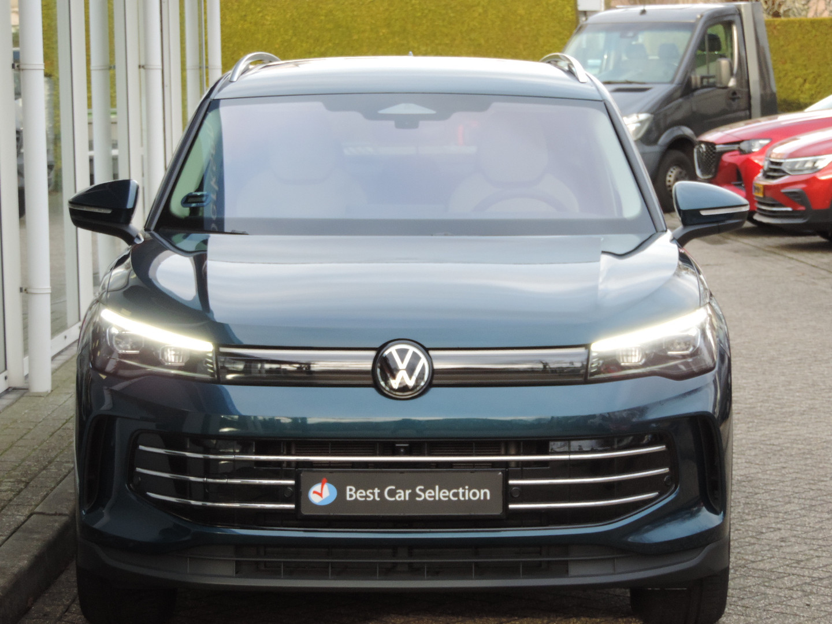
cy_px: 312
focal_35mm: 120
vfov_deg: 12.3
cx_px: 416
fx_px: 2884
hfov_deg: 16.4
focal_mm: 21.4
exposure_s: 1/200
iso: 400
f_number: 4.2
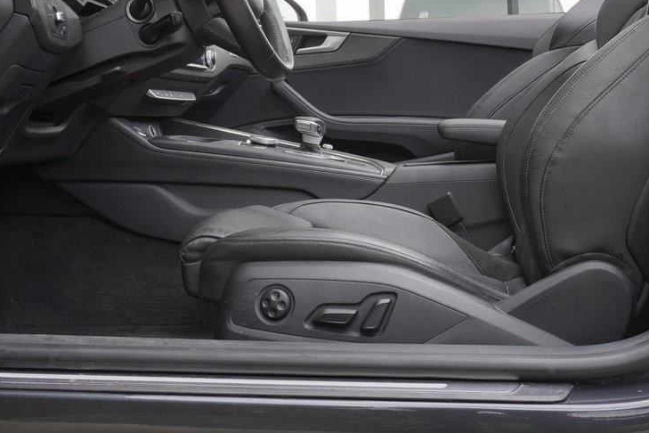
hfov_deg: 38.1
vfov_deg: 25.6
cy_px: 82
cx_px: 402
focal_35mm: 52
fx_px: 934
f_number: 13
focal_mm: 21
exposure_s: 1/15
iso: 160
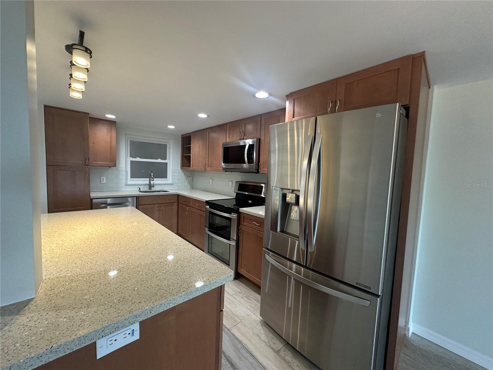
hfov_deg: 102.1
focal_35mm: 14
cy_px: 185
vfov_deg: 85.7
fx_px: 199
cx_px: 246
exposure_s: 1/120
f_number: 2.2
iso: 320
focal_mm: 2.22
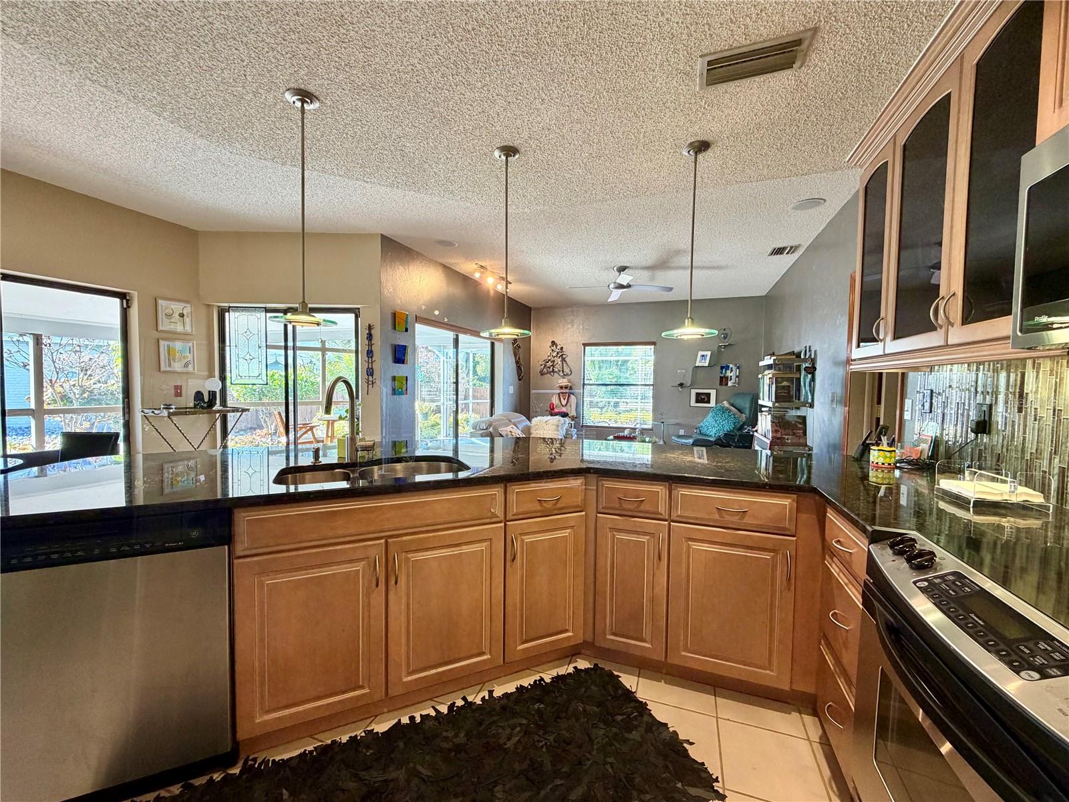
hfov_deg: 102.1
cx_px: 534
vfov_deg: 85.7
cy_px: 401
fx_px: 432
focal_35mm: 14
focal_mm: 2.22
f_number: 2.2
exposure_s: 1/60
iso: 160
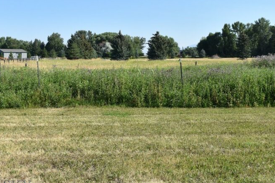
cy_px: 61
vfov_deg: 25.0
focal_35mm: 54
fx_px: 411
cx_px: 164
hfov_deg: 36.9
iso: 200
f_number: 8
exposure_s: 1/500
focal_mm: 23
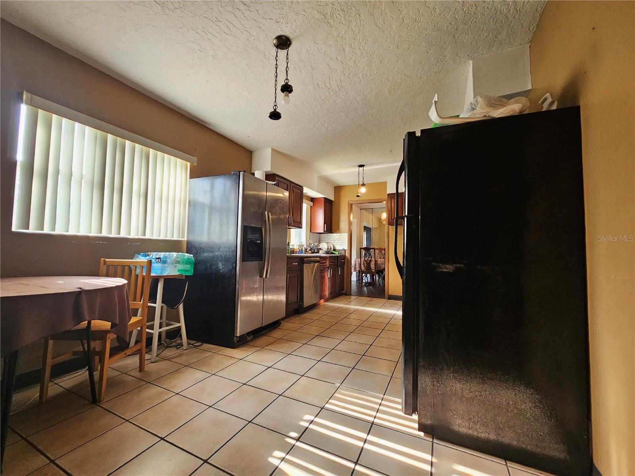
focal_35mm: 13
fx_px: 238
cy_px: 238
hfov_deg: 106.2
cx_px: 318
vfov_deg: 89.9
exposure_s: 1/60.2
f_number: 2.2
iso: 160
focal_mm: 2.2
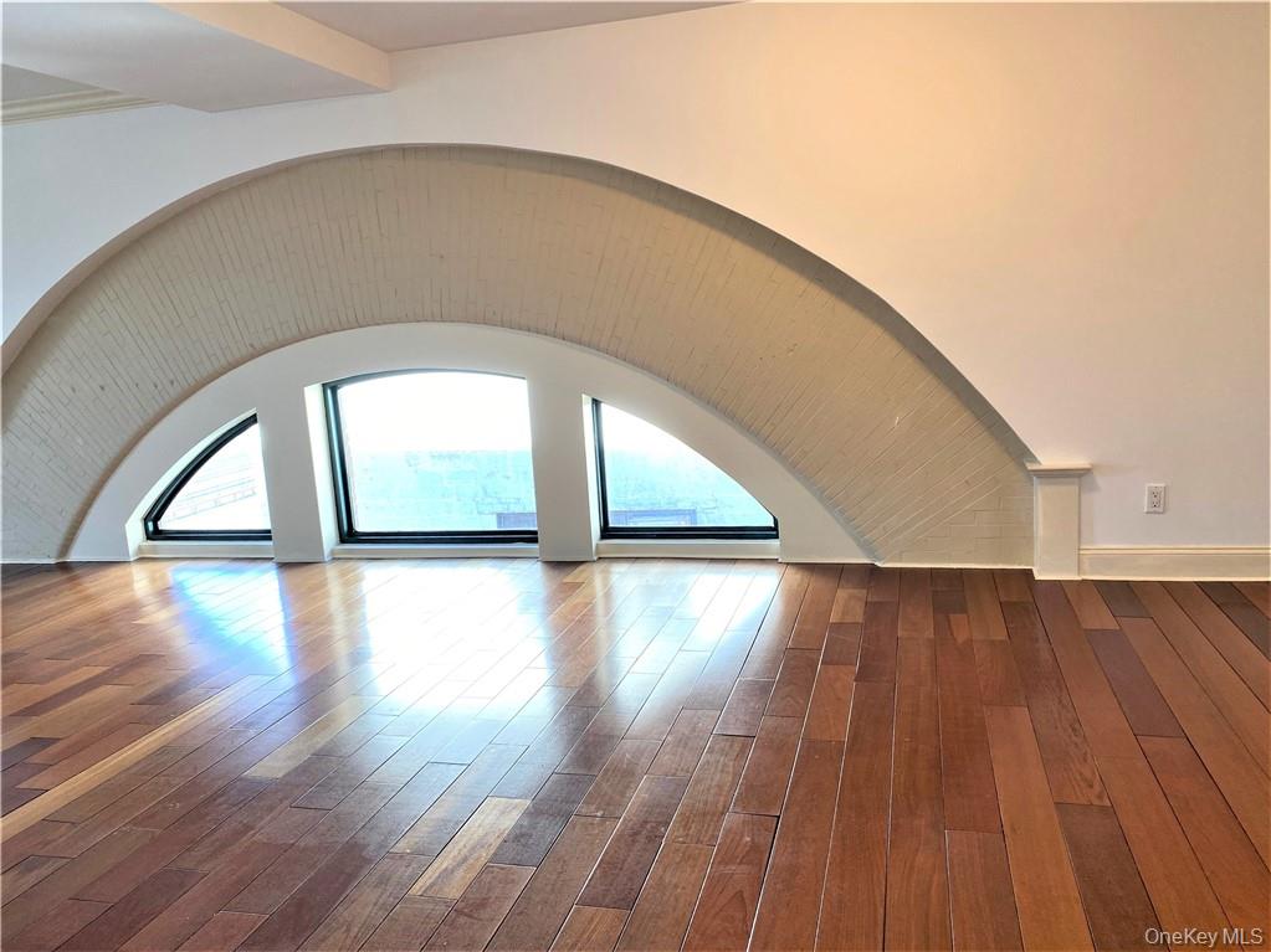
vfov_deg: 53.1
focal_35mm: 26
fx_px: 955
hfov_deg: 67.3
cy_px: 476
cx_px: 636
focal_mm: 4.25
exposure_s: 1/120
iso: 64
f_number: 1.8
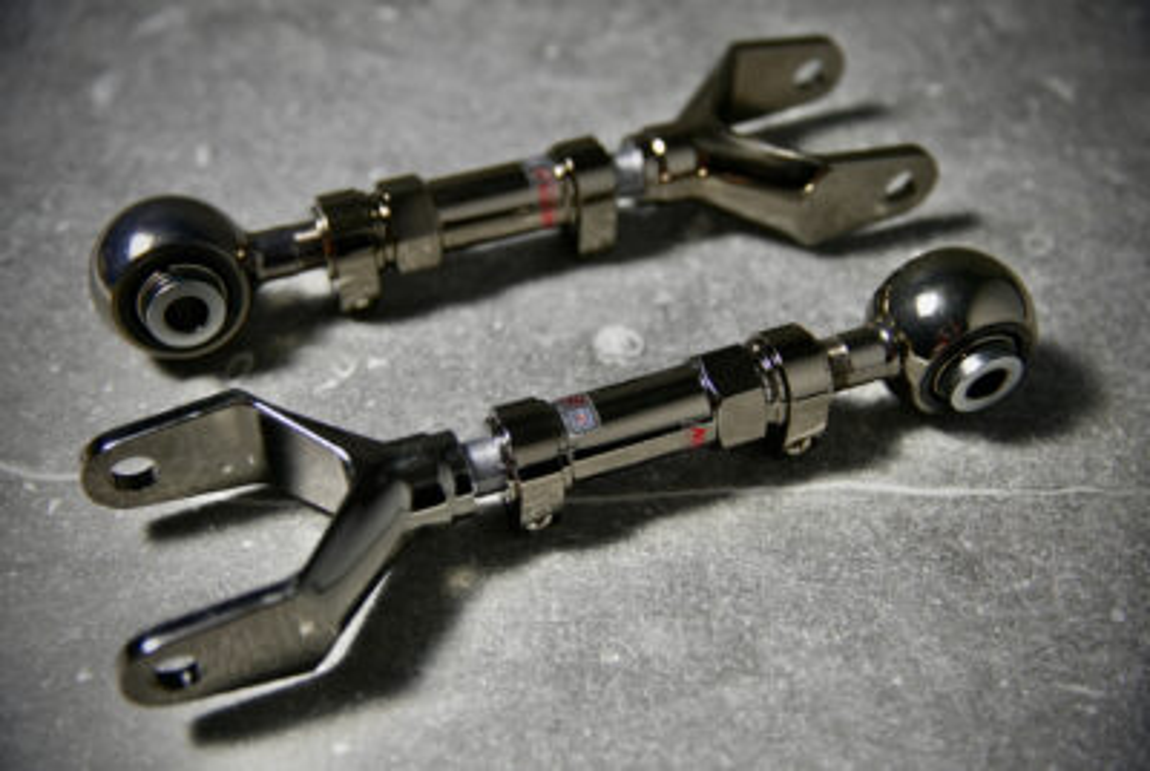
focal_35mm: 45
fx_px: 1440
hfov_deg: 43.5
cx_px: 575
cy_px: 386
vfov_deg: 30.0
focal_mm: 45
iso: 800
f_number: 3.2
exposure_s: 1/200
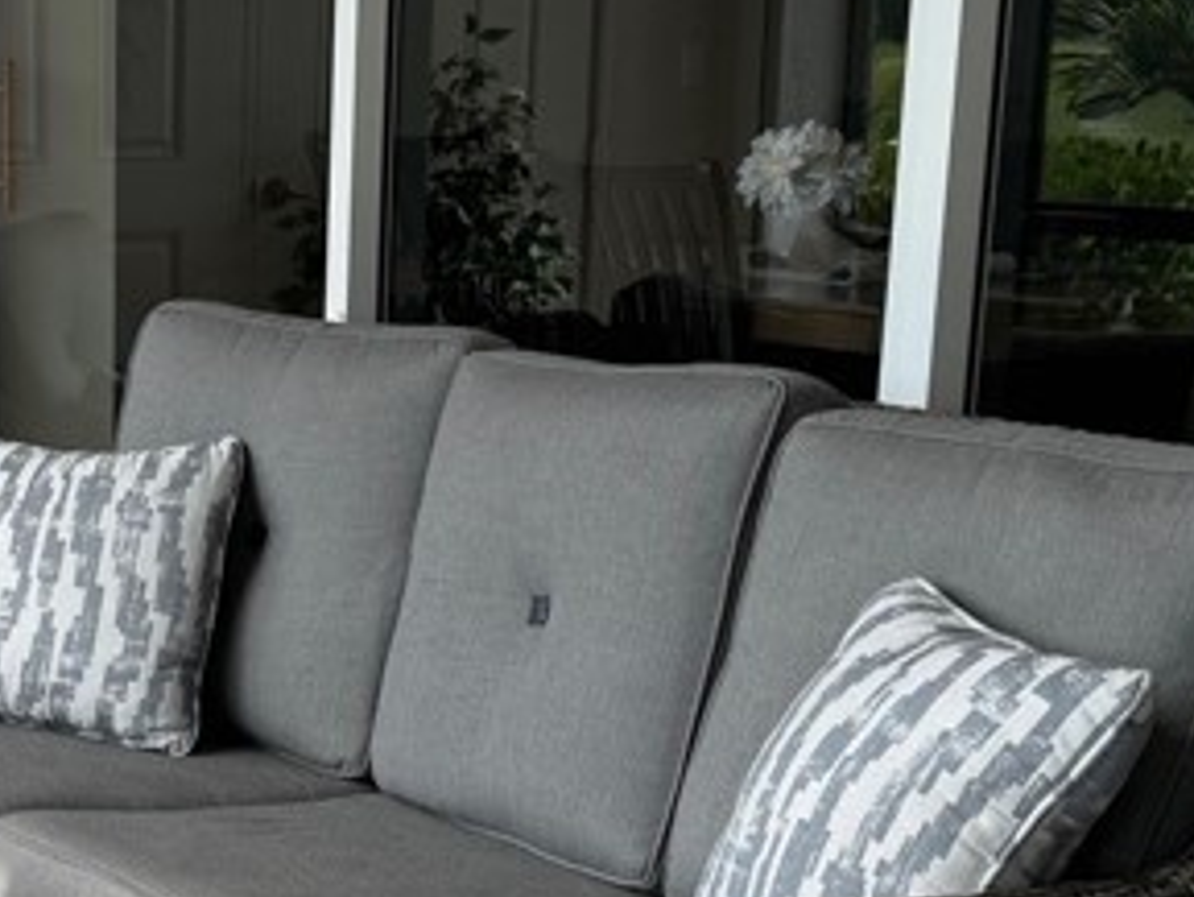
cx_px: 54
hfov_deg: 22.3
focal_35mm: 85
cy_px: 885
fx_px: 2933
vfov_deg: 17.0
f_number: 1.78
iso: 80
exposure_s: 1/715
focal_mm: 6.86
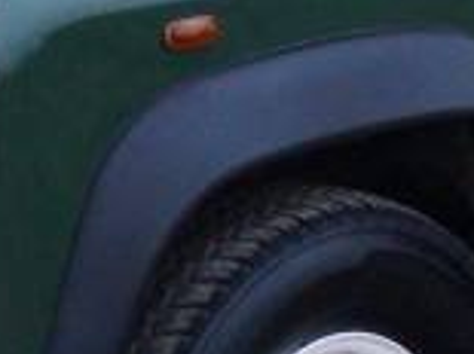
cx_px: 352
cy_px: 70
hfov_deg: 9.5
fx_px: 2846
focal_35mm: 208
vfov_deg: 7.1
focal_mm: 28
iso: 3200
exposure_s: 1/160
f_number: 4.5
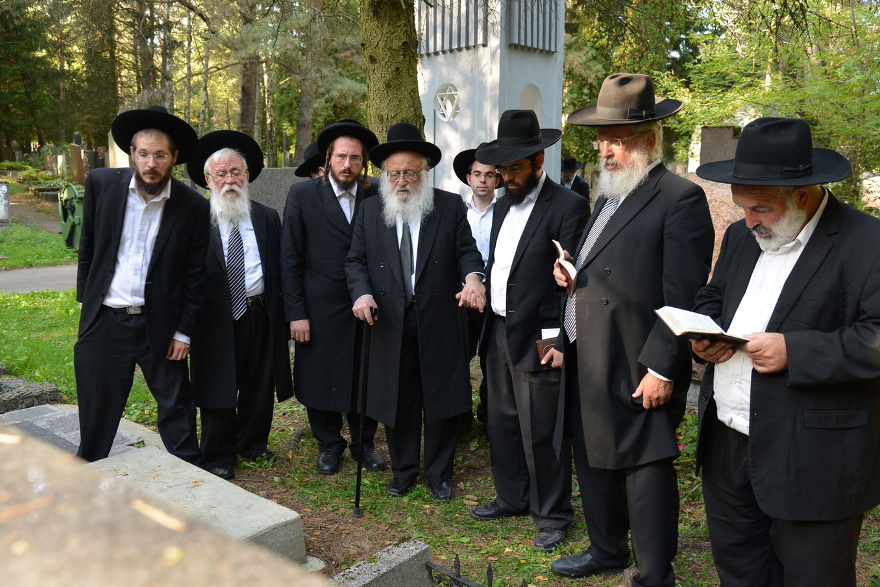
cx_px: 442
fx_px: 782
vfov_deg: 41.1
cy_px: 289
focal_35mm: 32
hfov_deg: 58.7
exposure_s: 1/80
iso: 800
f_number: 5
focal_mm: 31
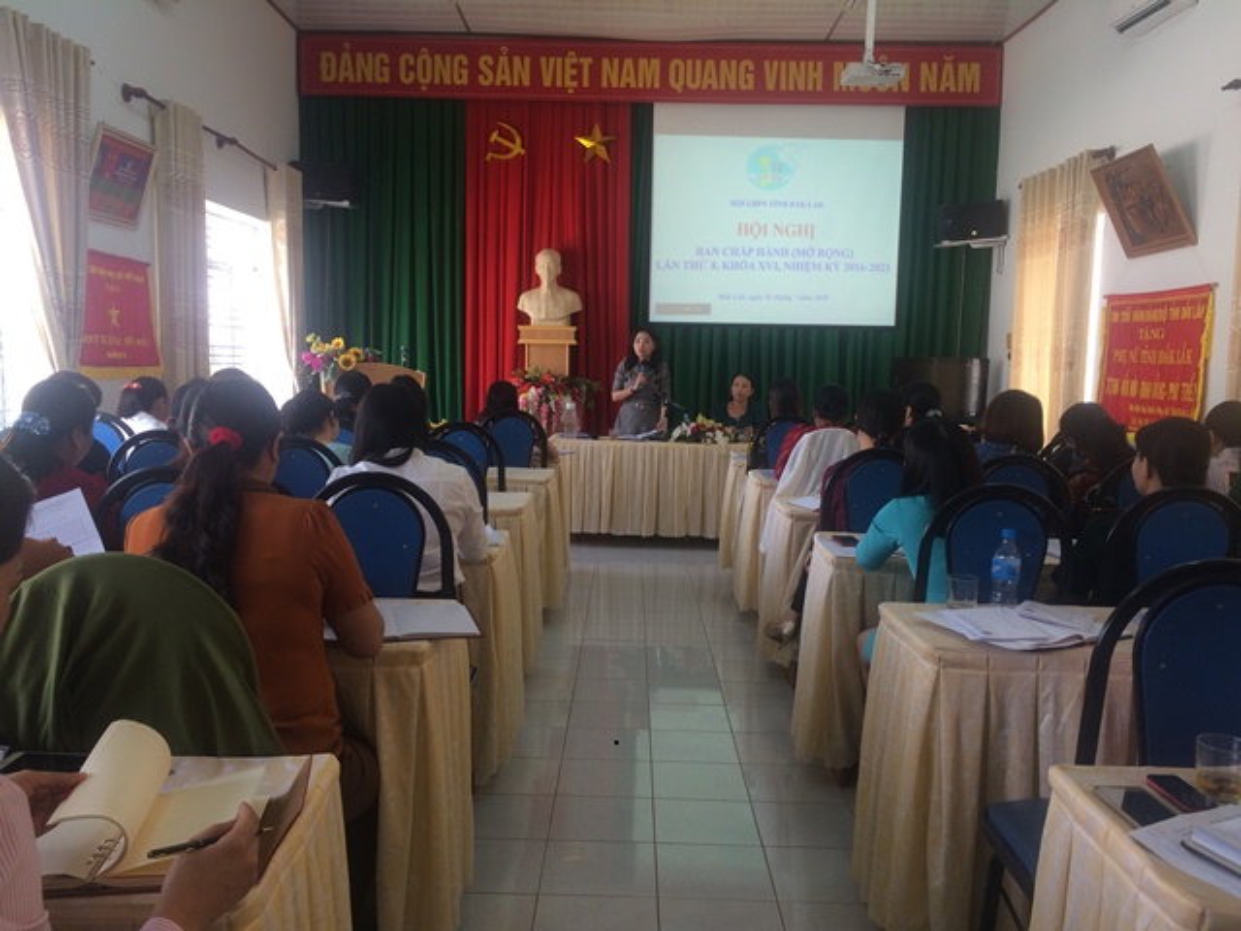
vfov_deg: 48.2
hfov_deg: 61.7
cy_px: 466
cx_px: 620
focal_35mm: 29
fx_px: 1040
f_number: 2.2
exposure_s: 1/50
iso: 40
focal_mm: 4.15
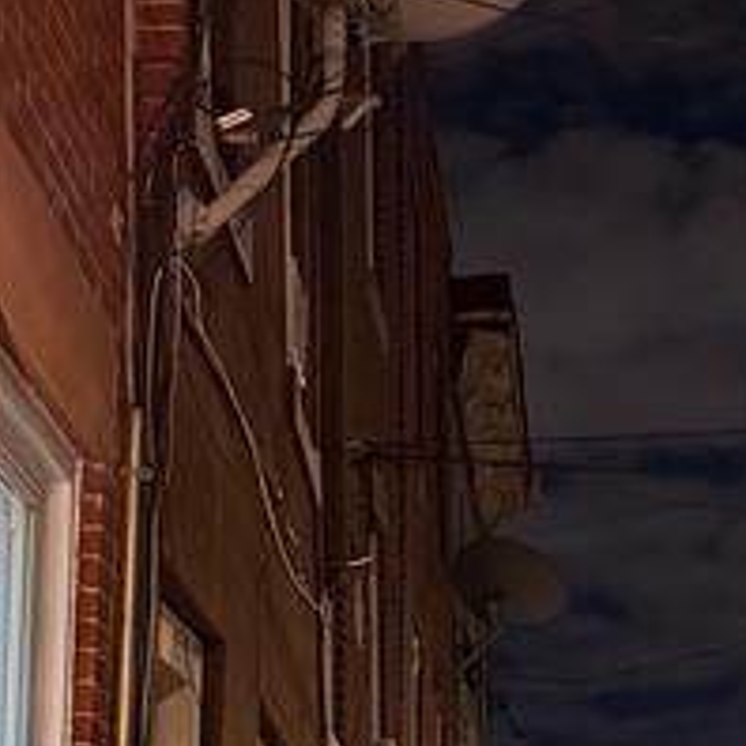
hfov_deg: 14.9
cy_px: 931
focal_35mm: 116
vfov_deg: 14.5
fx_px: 2828
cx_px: 607
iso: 1000
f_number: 1.78
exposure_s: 1/30
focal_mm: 6.76
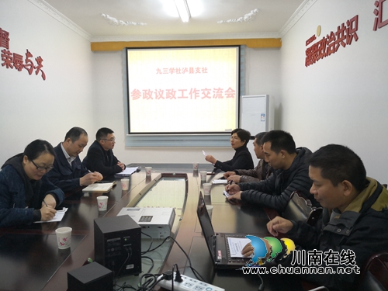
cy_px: 146
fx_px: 303
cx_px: 194
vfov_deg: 51.4
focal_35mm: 27
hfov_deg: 65.3
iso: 200
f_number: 1.6
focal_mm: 3.95
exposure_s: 1/50
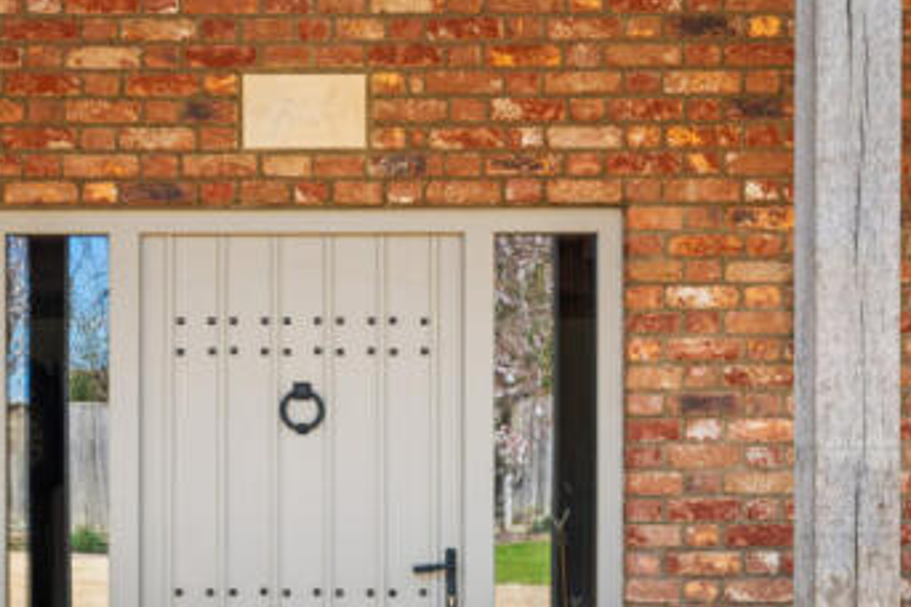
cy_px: 510
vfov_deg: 20.0
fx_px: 1695
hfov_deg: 29.8
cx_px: 297
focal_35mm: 67
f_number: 9
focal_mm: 35
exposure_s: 1/20
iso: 160
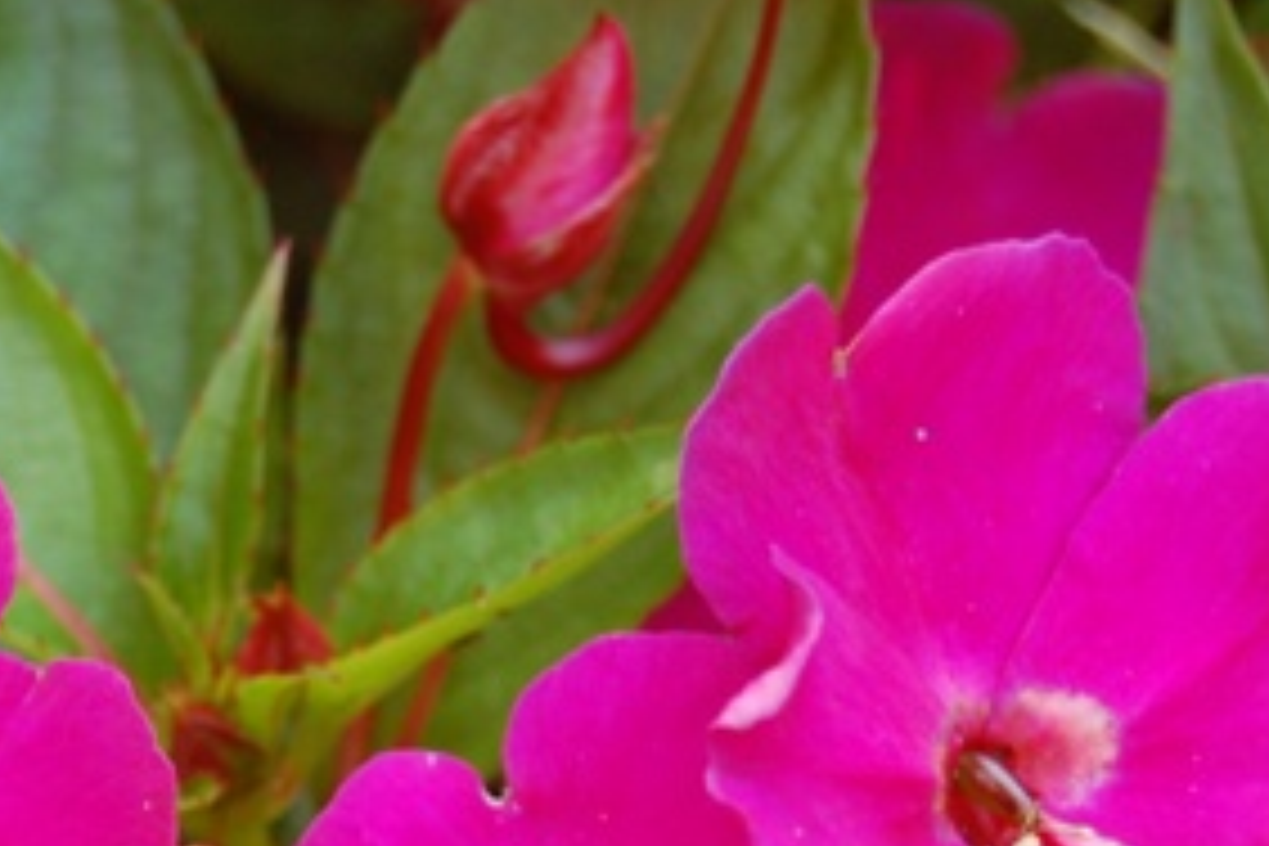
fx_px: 5992
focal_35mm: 170
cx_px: 202
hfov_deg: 12.0
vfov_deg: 8.0
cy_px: 945
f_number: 5.6
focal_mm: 50
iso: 500
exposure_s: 1/60
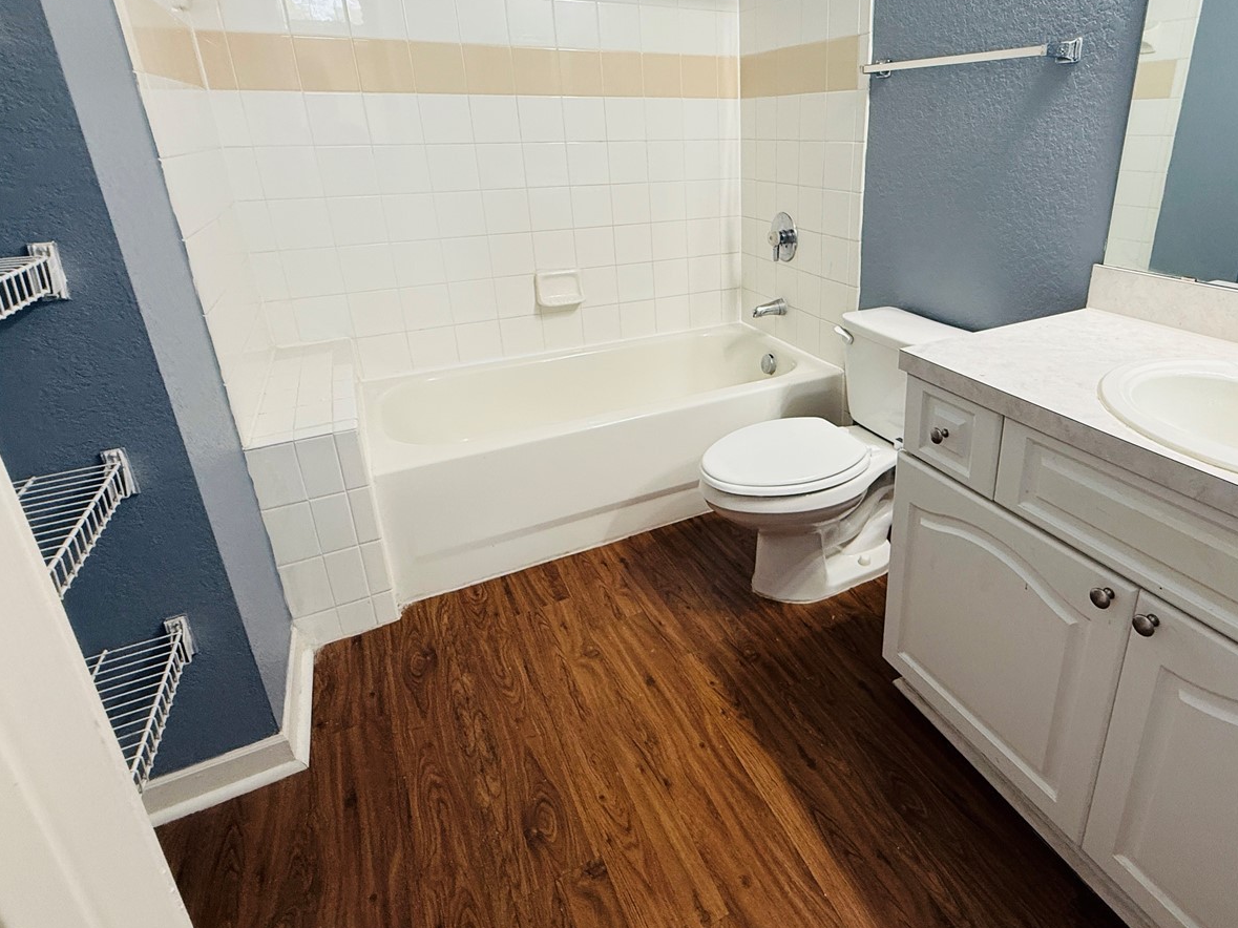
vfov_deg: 67.9
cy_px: 362
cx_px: 754
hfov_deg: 83.4
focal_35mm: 19
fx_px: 679
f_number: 2.2
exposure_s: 1/60
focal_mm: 2.22
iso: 200
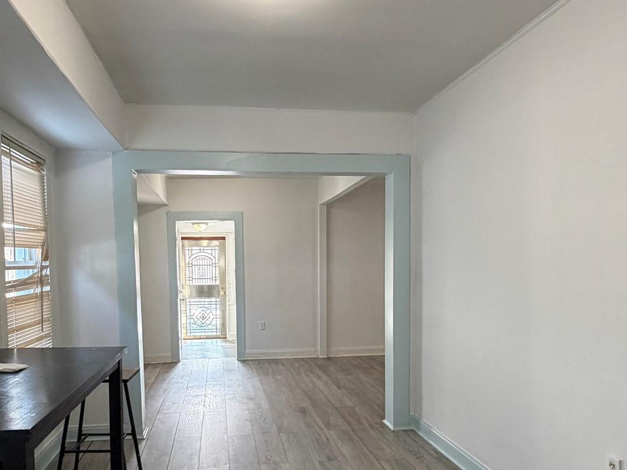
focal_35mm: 27
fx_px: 489
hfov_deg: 65.1
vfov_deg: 50.8
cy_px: 295
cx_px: 278
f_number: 2.2
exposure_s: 1/60
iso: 250
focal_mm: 2.22
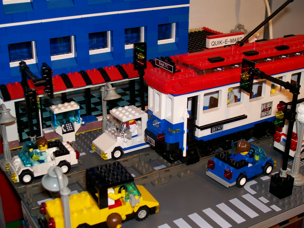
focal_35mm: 53
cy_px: 114
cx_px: 152
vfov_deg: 27.5
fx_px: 465
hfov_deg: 36.2
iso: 80
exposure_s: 1/73.3
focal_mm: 8.7
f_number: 3.2
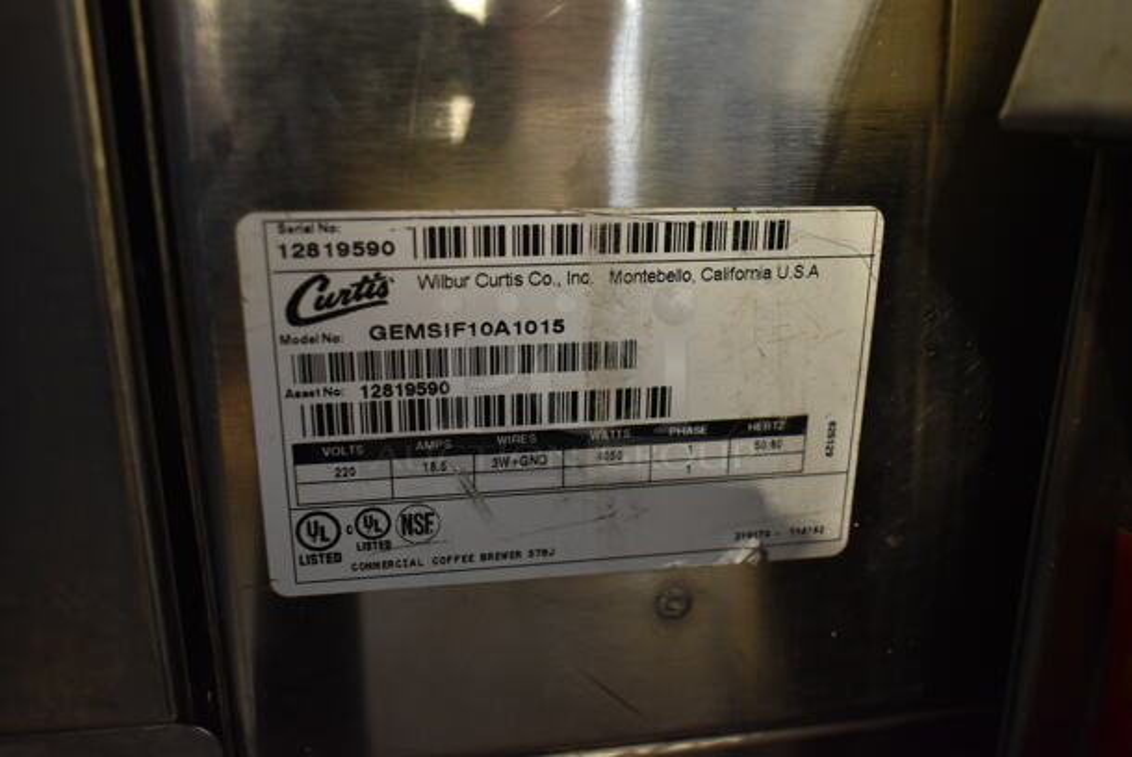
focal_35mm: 30
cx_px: 566
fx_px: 944
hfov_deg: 61.9
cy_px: 378
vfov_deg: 43.7
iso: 1400
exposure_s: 1/30
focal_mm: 20
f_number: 3.8
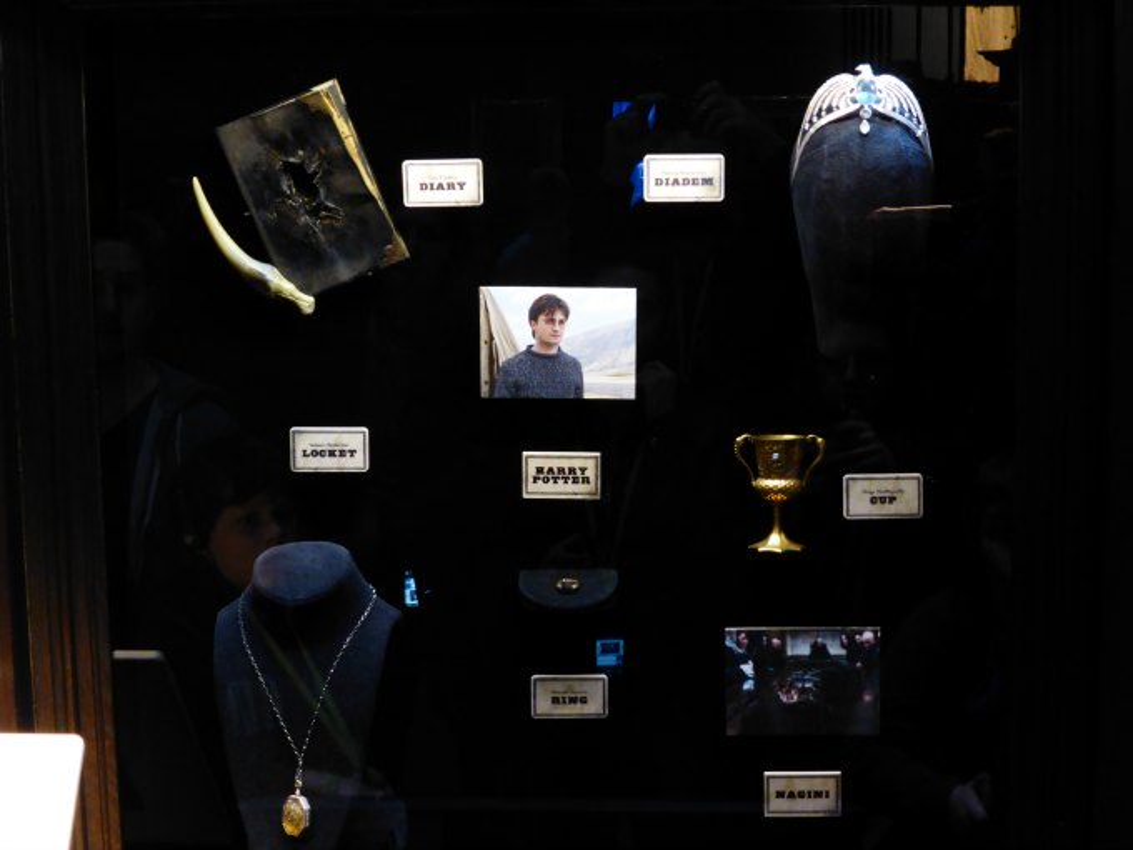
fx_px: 2160
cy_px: 425
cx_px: 566
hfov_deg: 29.4
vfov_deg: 22.3
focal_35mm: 66
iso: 640
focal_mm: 11.7
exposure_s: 1/5
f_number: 4.9
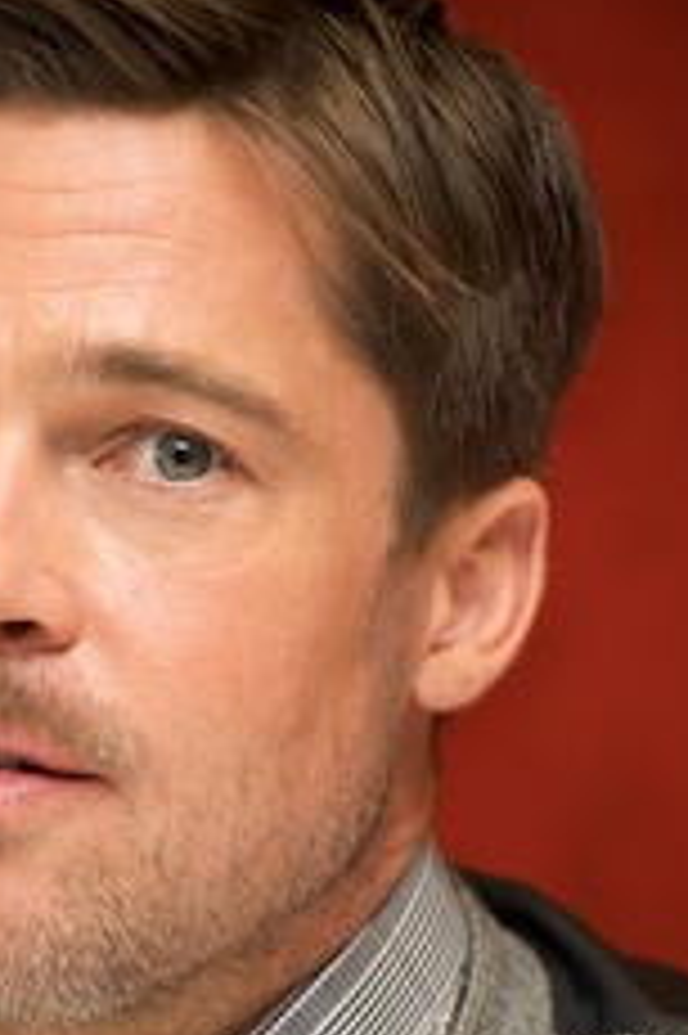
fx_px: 7722
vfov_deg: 7.7
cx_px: 119
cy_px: 734
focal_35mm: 269
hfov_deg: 5.1
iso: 400
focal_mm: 155
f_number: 6.3
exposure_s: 1/100
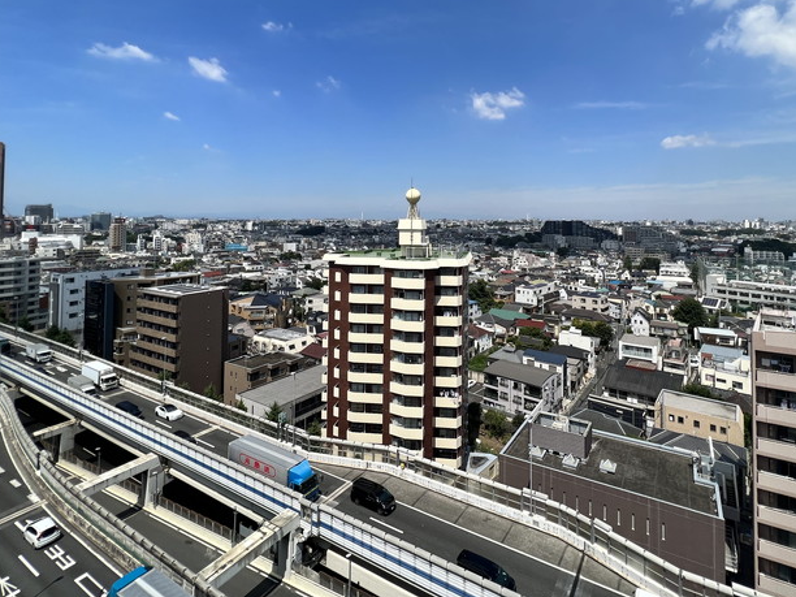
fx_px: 391
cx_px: 449
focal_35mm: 17
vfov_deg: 72.9
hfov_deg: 90.6
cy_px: 209
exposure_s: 1/2273
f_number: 1.8
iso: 32
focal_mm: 1.57
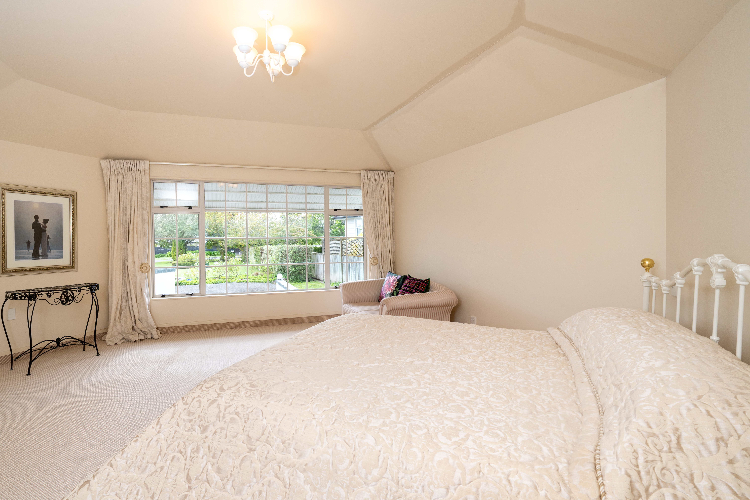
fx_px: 344
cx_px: 375
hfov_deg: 95.0
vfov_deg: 72.1
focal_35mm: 16
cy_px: 250
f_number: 8
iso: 640
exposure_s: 1/160
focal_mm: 16.5
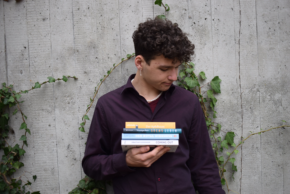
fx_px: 338
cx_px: 145
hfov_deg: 46.4
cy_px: 97
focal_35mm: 42
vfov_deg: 31.9
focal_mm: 28
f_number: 5
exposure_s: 1/100
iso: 400
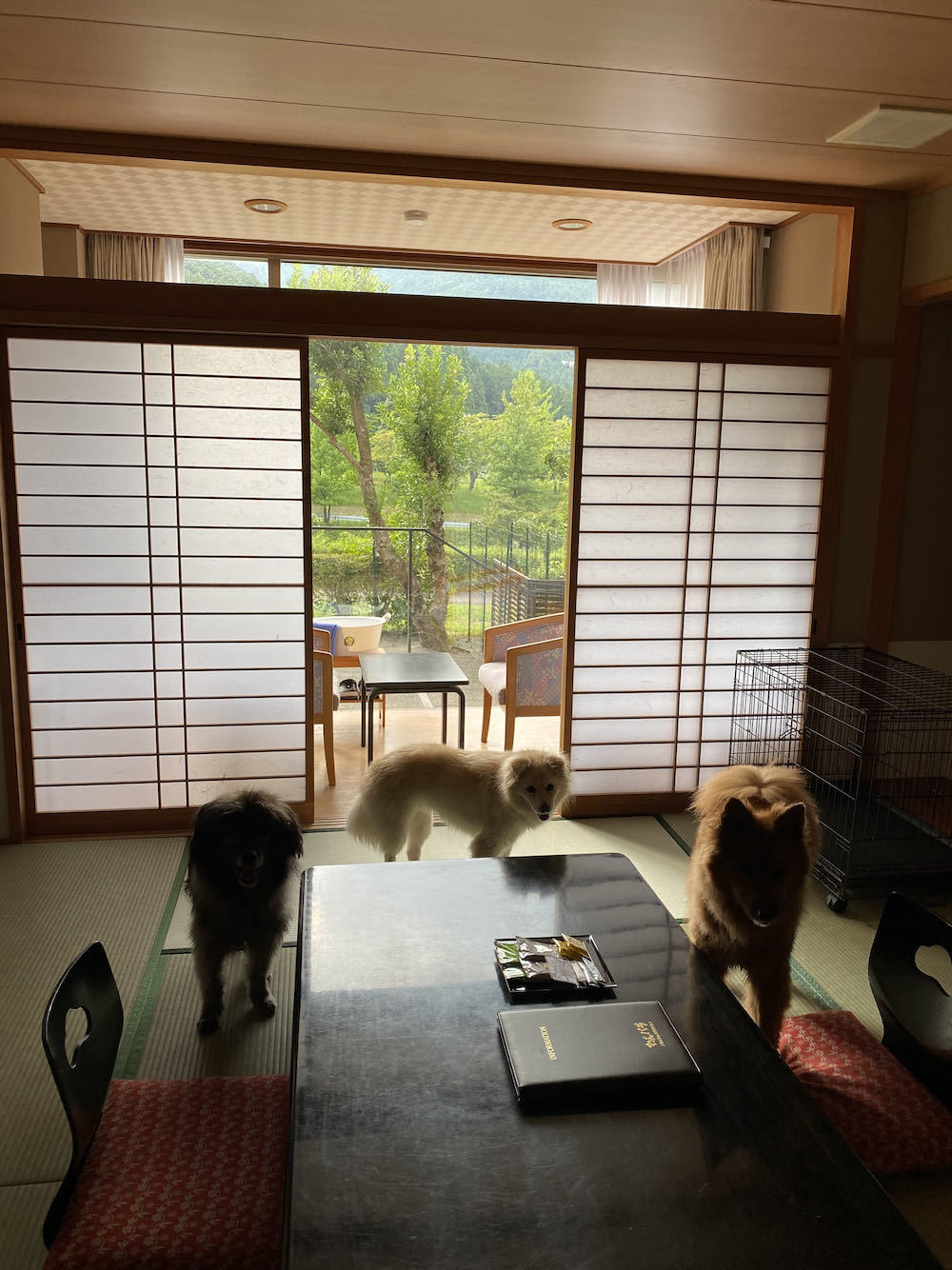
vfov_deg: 67.3
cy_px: 635
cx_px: 476
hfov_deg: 53.0
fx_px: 954
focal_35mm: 26
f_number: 1.8
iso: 50
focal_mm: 4.25
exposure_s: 1/121
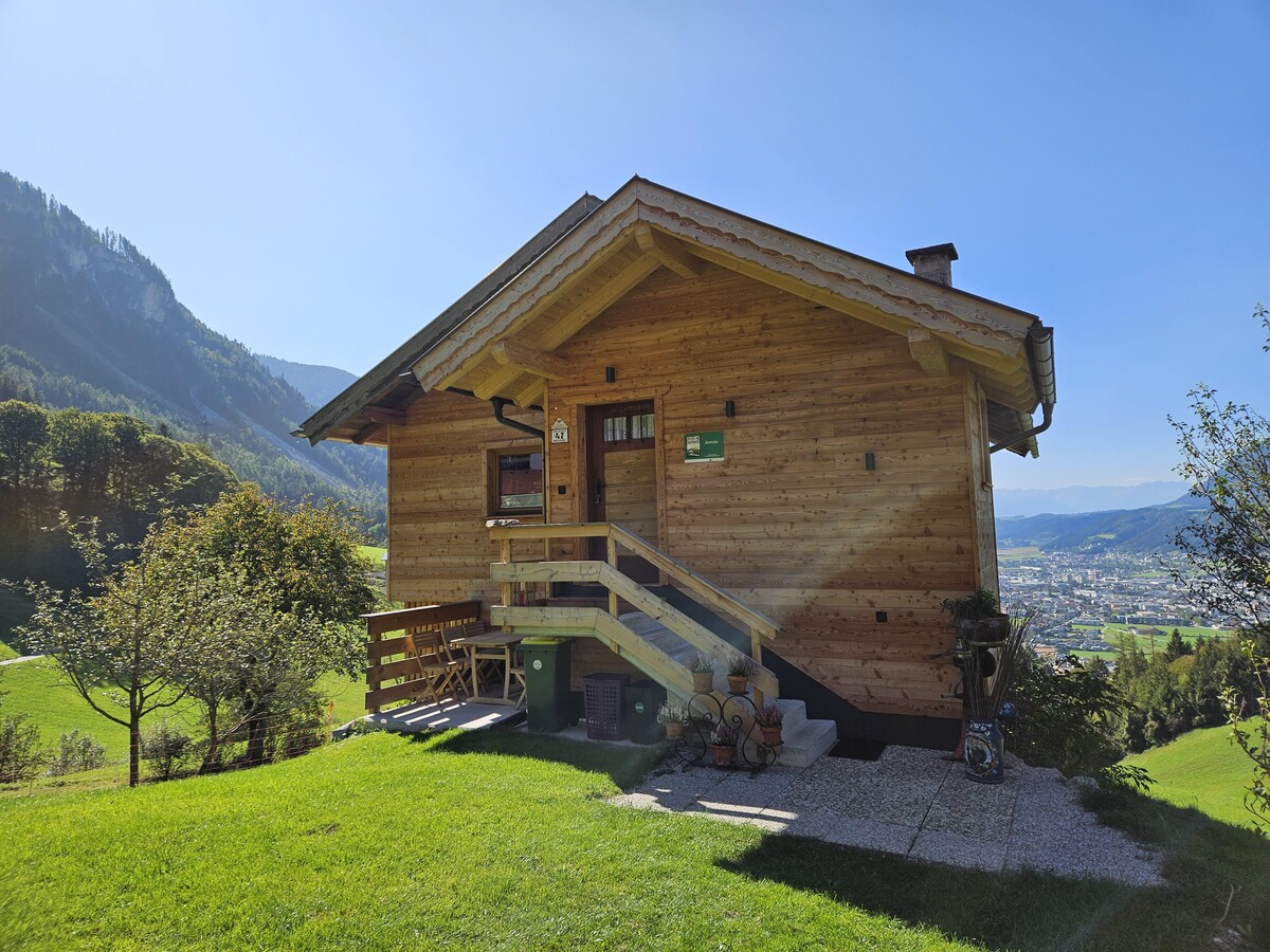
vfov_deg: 58.9
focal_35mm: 23
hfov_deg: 73.9
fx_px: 844
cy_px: 476
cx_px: 635
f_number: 1.8
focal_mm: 5.4
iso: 25
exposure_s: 1/1770
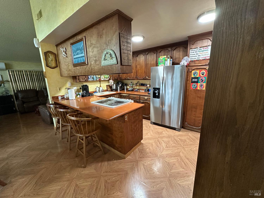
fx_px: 107
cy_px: 99
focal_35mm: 14
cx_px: 132
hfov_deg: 102.1
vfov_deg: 85.7
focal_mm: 2.22
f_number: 2.2
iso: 500
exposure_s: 1/60
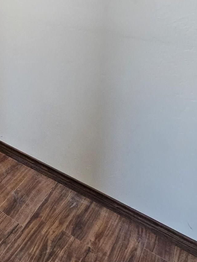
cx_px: -27
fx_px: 266
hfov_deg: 34.4
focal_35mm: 35
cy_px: 12
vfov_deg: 45.9
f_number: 2.2
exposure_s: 1/60
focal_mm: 2.2
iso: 250
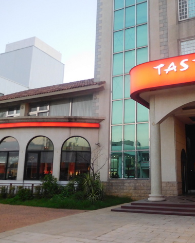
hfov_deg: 43.5
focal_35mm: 33
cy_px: 123
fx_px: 238
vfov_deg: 54.2
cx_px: 139
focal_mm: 4.5
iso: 320
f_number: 3.4
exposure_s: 1/30
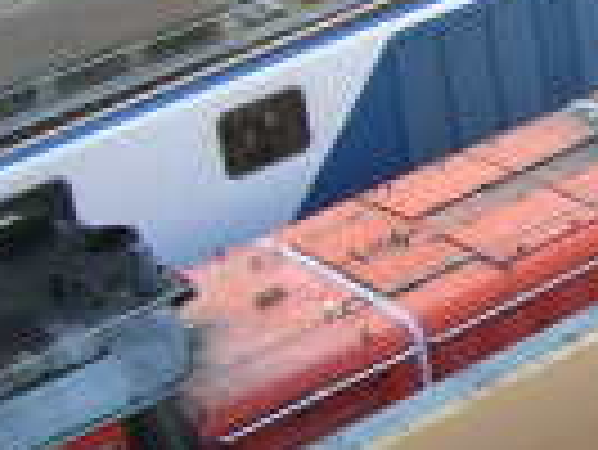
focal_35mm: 131
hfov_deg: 13.5
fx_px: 2265
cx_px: 1066
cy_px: 90
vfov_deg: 11.3
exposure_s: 1/57.4
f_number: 2.8
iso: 50
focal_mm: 5.8
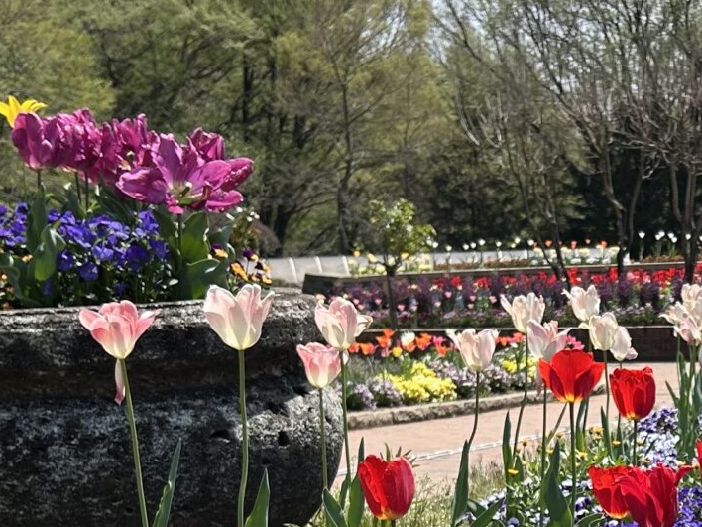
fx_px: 1906
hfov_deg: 20.1
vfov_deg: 15.2
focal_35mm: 94
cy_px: 629
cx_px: 741
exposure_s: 1/2123
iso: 50
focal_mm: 5.7
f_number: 1.5
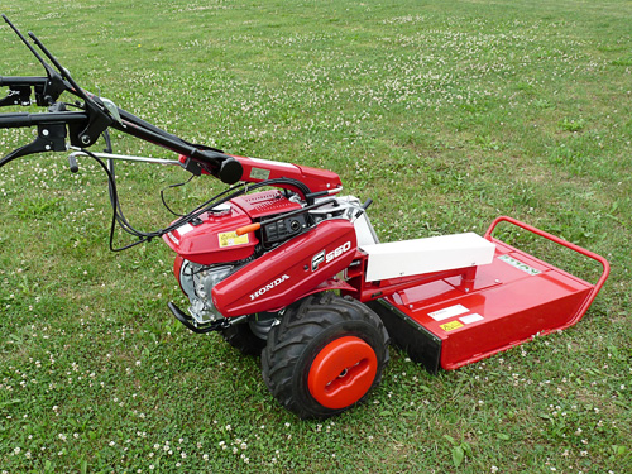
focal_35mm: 27
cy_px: 237
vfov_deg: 51.4
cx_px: 316
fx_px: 493
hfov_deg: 65.3
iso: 100
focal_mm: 4.8
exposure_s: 1/200
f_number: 5.6
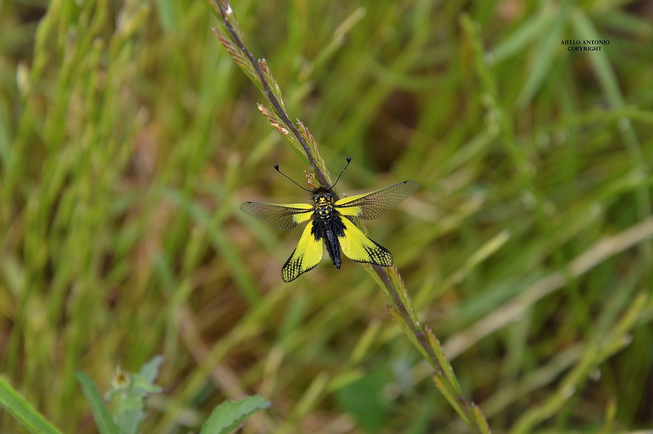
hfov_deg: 13.1
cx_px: 326
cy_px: 217
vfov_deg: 8.7
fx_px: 2853
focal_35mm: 158
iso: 320
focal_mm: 105
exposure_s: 1/125
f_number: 8
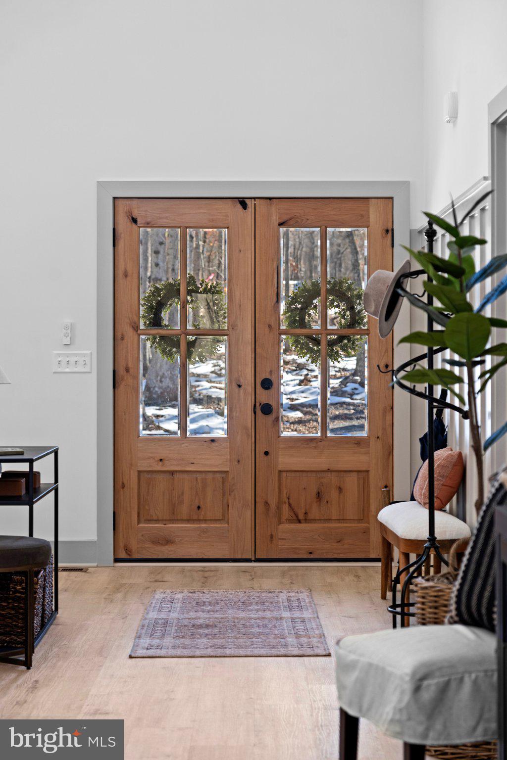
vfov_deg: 25.1
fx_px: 1711
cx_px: 254
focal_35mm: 81
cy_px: 380
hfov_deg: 16.9
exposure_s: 1/40
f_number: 5
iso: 500
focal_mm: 81
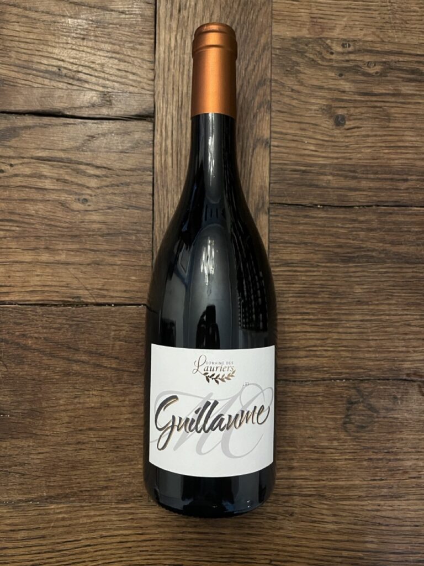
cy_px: 283
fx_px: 425
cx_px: 212
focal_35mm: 26
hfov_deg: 53.1
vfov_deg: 67.3
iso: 500
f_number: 1.6
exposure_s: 1/60
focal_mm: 5.1
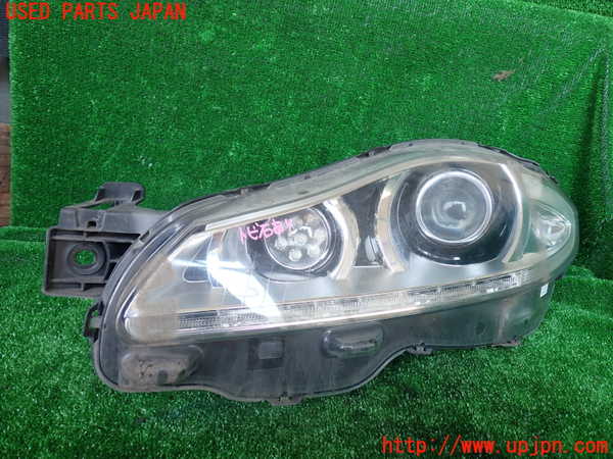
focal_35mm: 30
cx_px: 306
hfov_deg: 60.0
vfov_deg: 46.8
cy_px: 230
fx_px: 531
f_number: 2.3
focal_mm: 5.4
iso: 100
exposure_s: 1/100
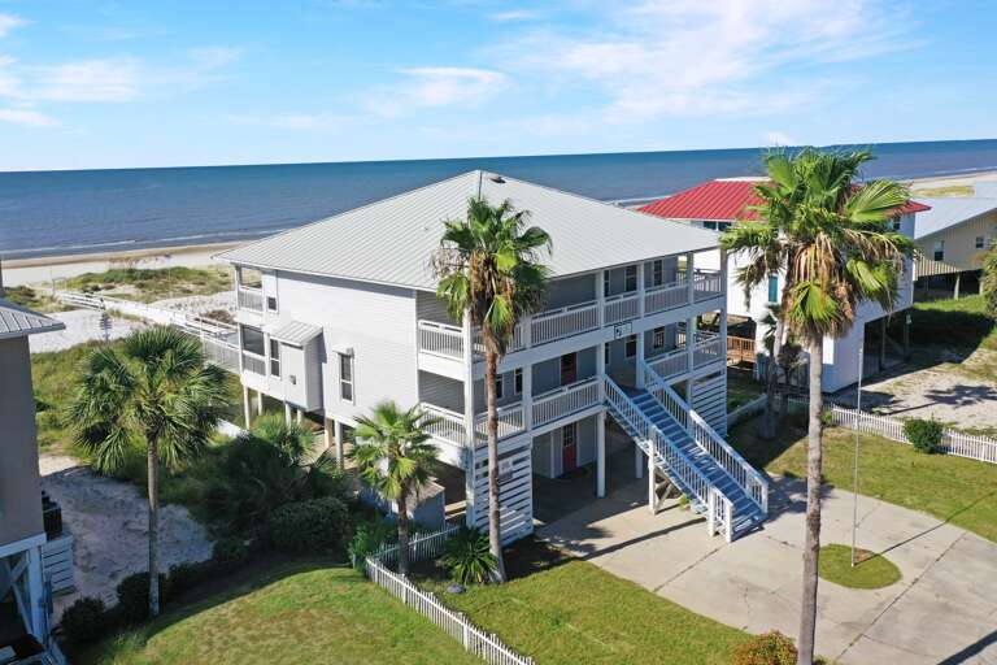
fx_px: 775
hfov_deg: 65.5
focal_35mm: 28
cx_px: 498
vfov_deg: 46.4
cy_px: 332
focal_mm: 10.26
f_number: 6.3
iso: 100
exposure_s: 1/640
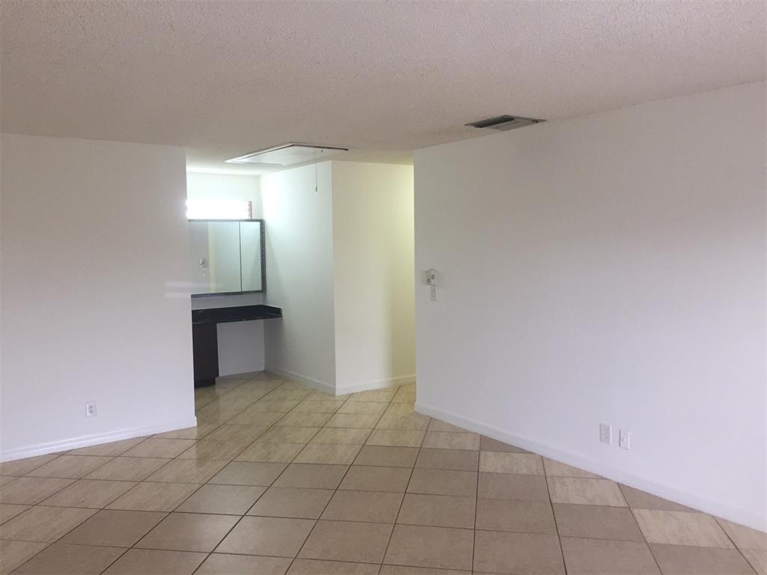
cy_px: 288
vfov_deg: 48.2
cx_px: 384
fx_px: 643
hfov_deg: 61.7
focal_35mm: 29
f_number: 2.2
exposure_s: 1/30
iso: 40
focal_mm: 4.15
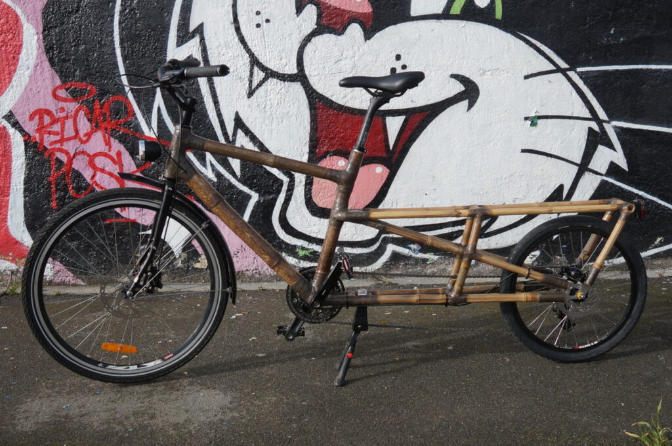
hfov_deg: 64.6
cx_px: 336
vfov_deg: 45.6
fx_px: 531
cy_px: 223
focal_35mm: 28
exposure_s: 1/2500
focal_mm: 19
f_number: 3.5
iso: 200
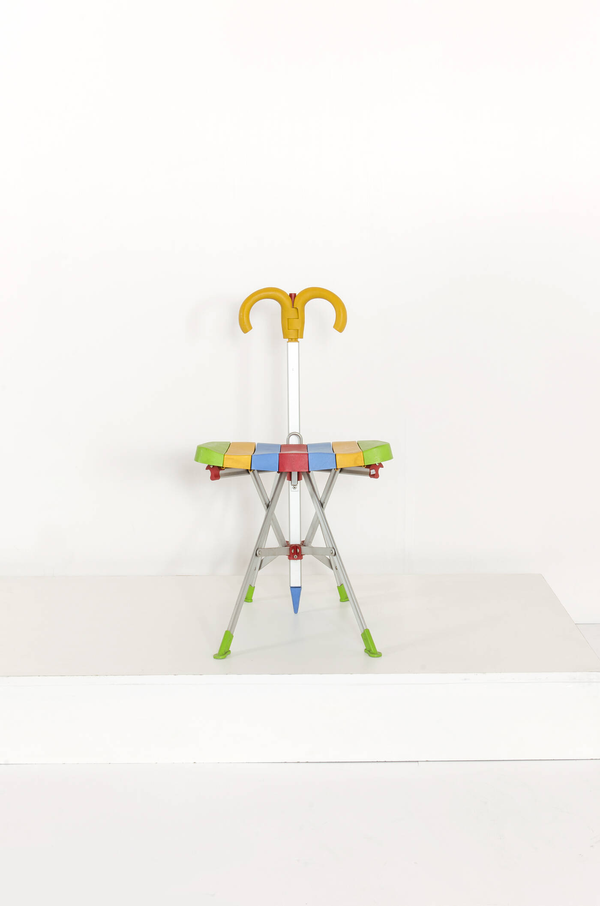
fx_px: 1318
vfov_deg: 37.9
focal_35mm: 52
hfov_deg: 25.6
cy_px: 453
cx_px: 300
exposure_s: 1/160
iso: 100
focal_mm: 35
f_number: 16
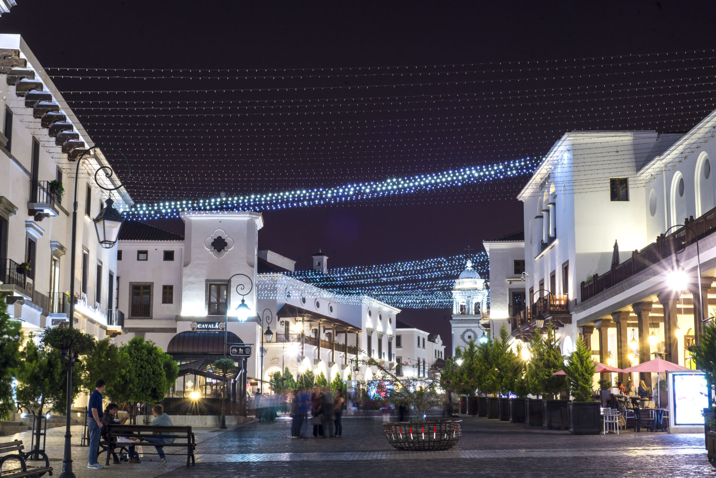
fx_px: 1154
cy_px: 257
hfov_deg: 34.5
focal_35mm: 58
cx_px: 345
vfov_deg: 23.4
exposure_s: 10
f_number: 16
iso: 100
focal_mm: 50
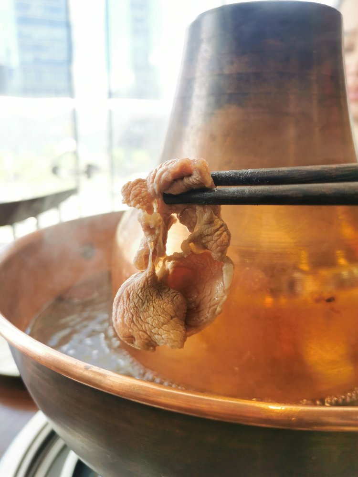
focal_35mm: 27
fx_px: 372
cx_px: 179
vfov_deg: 65.3
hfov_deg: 51.4
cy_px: 238
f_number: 1.8
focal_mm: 5.58
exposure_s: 1/125
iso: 50
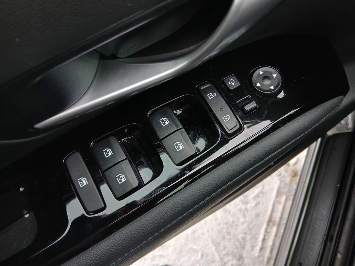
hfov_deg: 67.3
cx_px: 178
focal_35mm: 26
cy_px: 133
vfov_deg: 53.1
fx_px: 267
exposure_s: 1/50
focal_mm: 3.98
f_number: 1.8
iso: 200
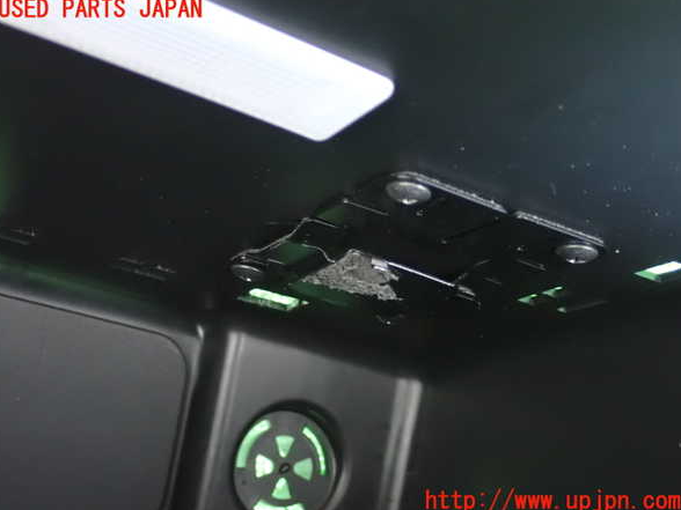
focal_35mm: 51
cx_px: 339
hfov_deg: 37.5
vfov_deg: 28.6
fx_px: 1003
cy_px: 256
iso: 1600
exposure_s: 1/10
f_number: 3.2
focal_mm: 9.01
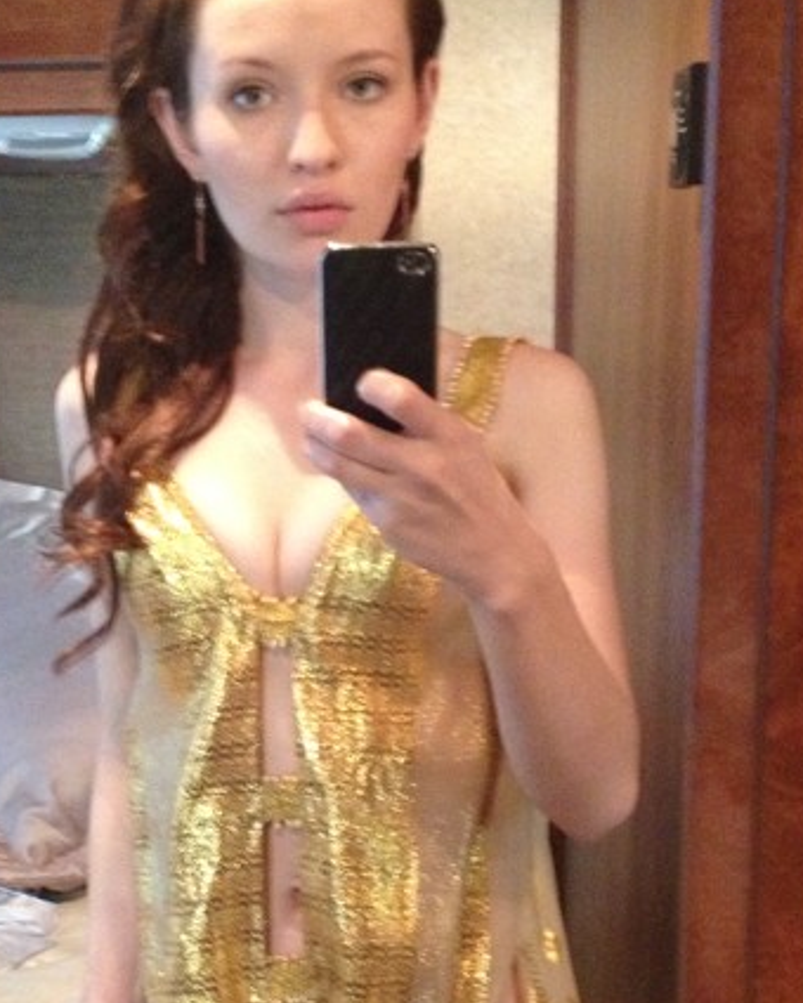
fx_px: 1990
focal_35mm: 67
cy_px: 650
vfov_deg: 28.2
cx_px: 329
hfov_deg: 22.8
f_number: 2.4
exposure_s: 1/15
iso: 500
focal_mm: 4.28
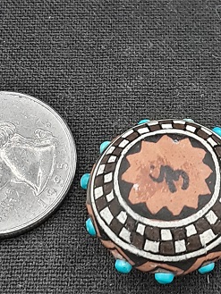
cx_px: 136
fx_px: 349
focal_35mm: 41
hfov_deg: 35.0
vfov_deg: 45.4
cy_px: 113
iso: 40
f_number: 1.9
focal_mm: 2.91
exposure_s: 1/33
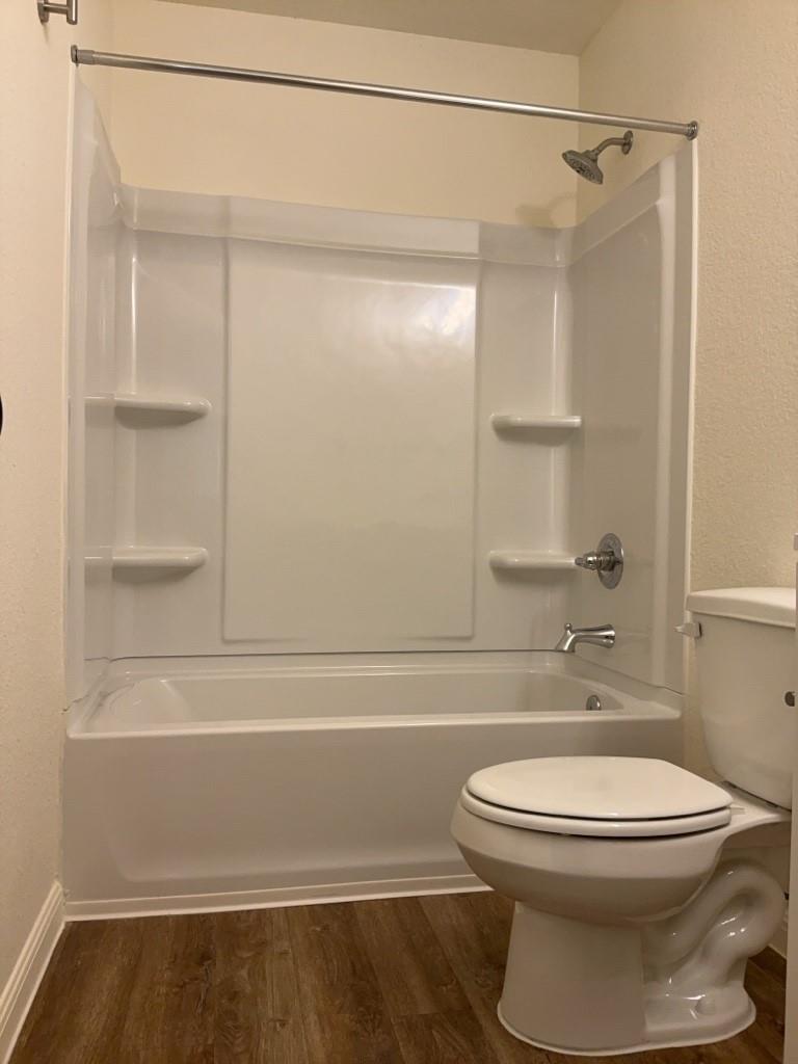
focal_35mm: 27
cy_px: 532
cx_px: 399
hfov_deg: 51.4
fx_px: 830
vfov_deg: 65.3
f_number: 1.8
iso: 40
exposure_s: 1/100
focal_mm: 3
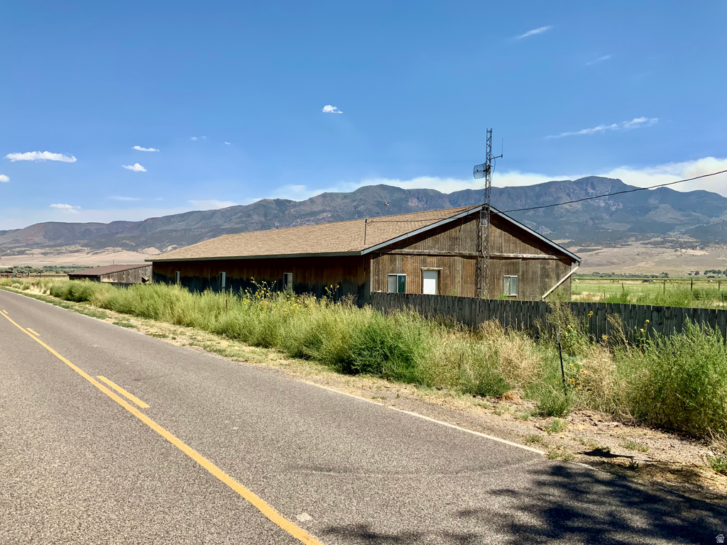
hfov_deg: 61.7
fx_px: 609
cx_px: 364
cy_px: 272
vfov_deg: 48.2
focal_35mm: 29
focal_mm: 3
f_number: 1.8
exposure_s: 1/2141
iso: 16
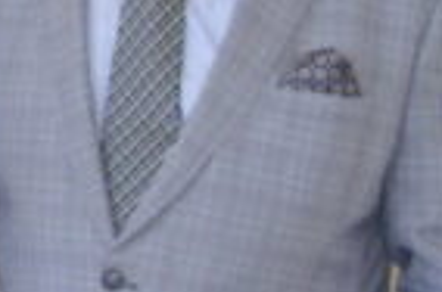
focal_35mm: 271
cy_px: 82
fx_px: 3315
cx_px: -834
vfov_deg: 5.1
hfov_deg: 6.9
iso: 400
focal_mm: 25
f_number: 4
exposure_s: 1/60
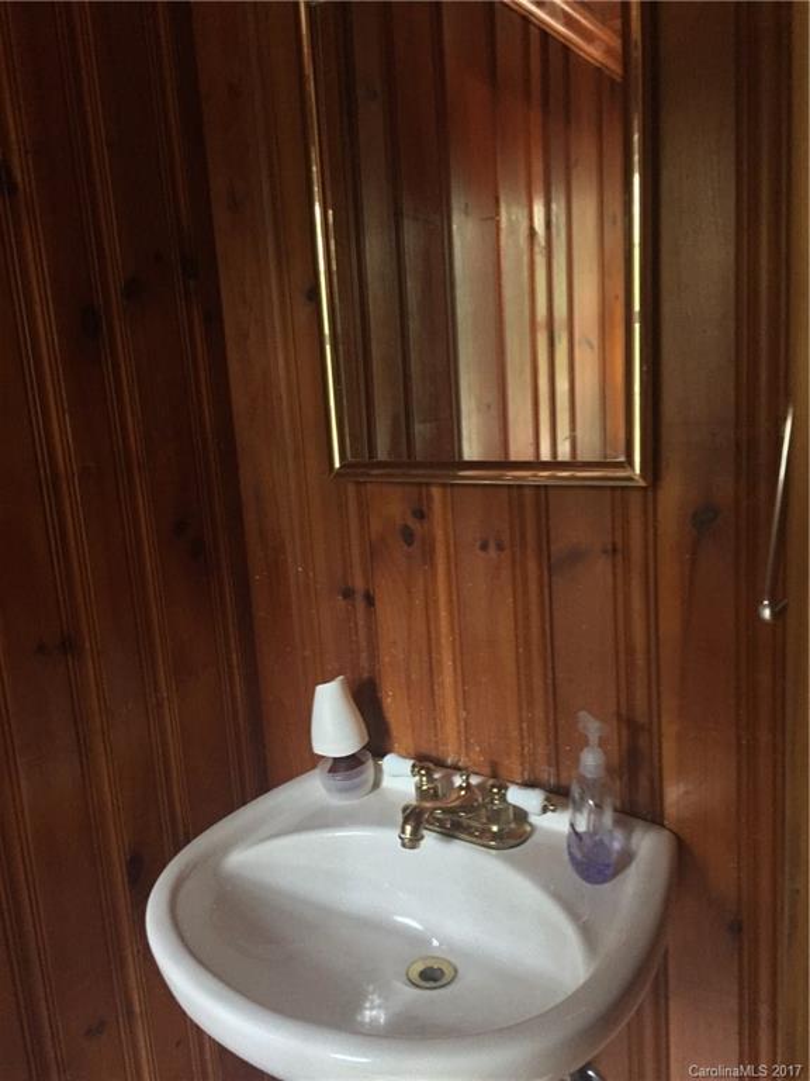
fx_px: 905
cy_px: 540
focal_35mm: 29
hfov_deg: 48.2
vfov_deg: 61.7
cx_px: 405
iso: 250
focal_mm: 4.15
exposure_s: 1/15
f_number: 2.2
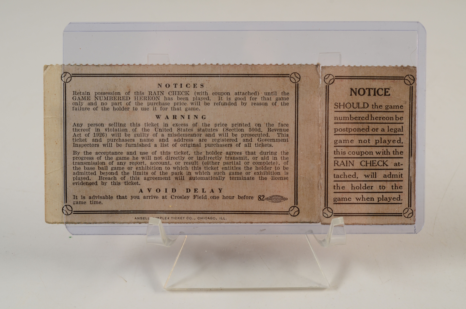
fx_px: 736
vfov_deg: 23.7
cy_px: 154
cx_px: 233
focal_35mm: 57
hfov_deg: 35.1
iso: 200
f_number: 14
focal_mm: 38
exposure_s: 1/160
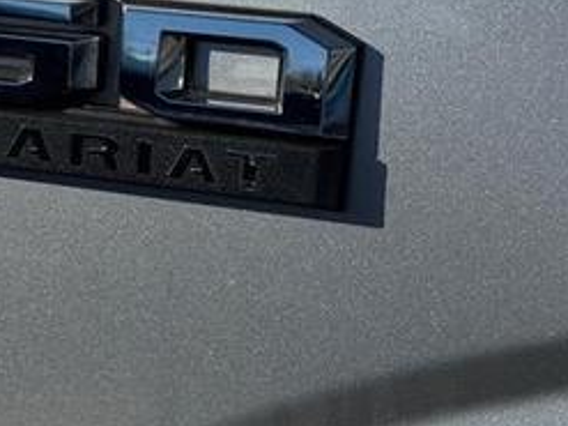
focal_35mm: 98
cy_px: 129
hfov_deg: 19.5
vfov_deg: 15.0
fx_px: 1607
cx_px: 16
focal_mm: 6.76
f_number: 1.78
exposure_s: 1/12500
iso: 64
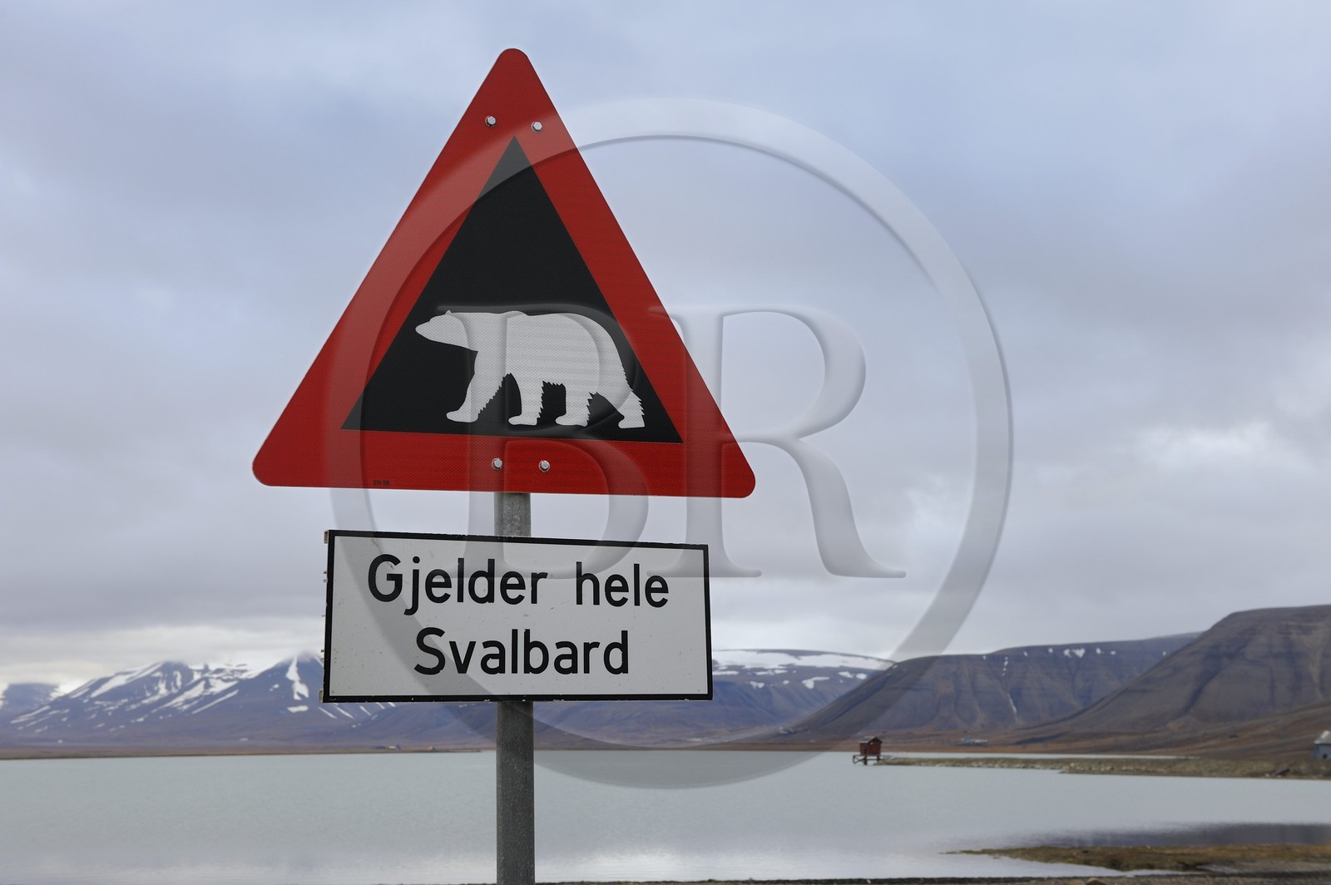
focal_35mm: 48
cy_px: 442
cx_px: 666
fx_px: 1773
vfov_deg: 28.0
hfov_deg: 41.1
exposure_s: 1/160
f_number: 8
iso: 400
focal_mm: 48
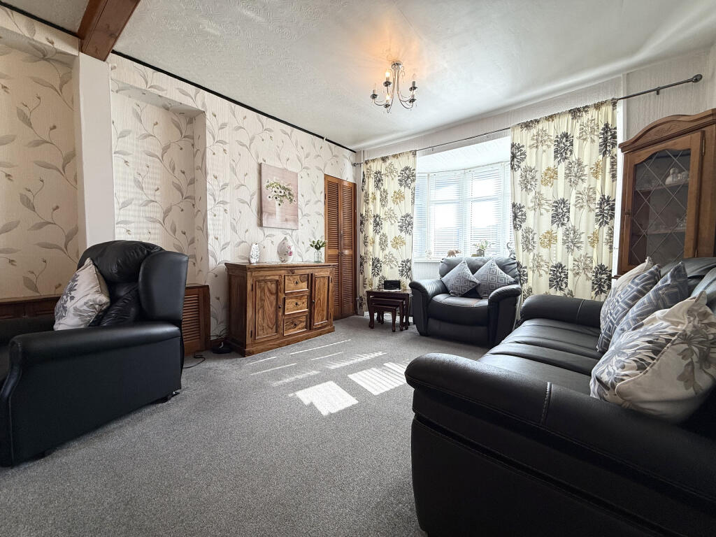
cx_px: 358
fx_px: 290
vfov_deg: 85.7
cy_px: 268
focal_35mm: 14
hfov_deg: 102.1
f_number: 2.2
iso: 50
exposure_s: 1/100
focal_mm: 2.22
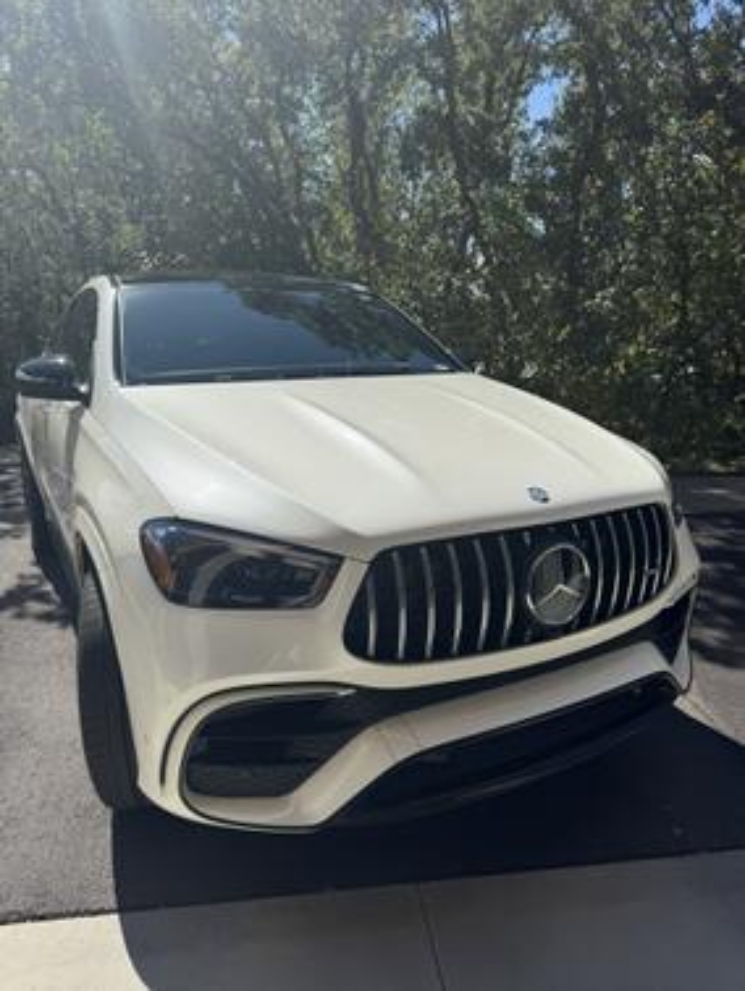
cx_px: 372
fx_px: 688
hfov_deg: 56.9
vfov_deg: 71.6
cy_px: 496
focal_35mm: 24
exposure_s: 1/7092
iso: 80
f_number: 1.78
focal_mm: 6.76
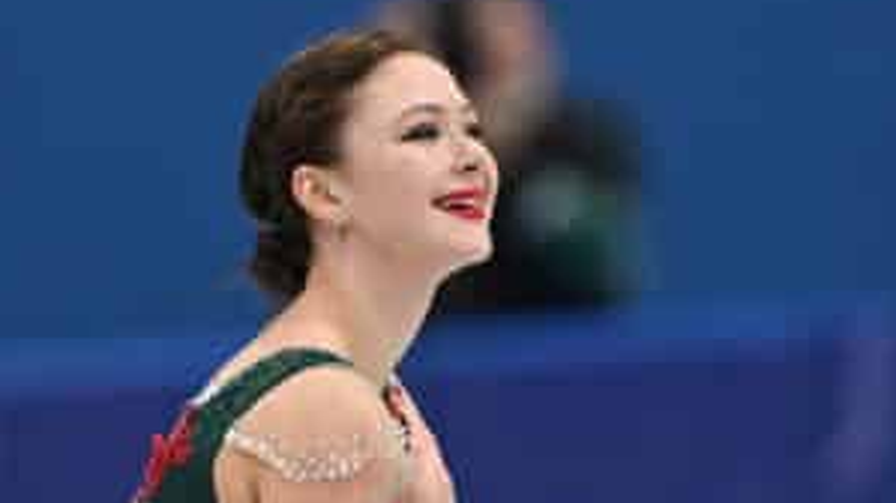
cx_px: 402
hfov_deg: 2.0
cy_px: 434
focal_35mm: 1078
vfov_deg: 1.1
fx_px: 25605
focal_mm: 400
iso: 1250
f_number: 3.5
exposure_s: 1/1250
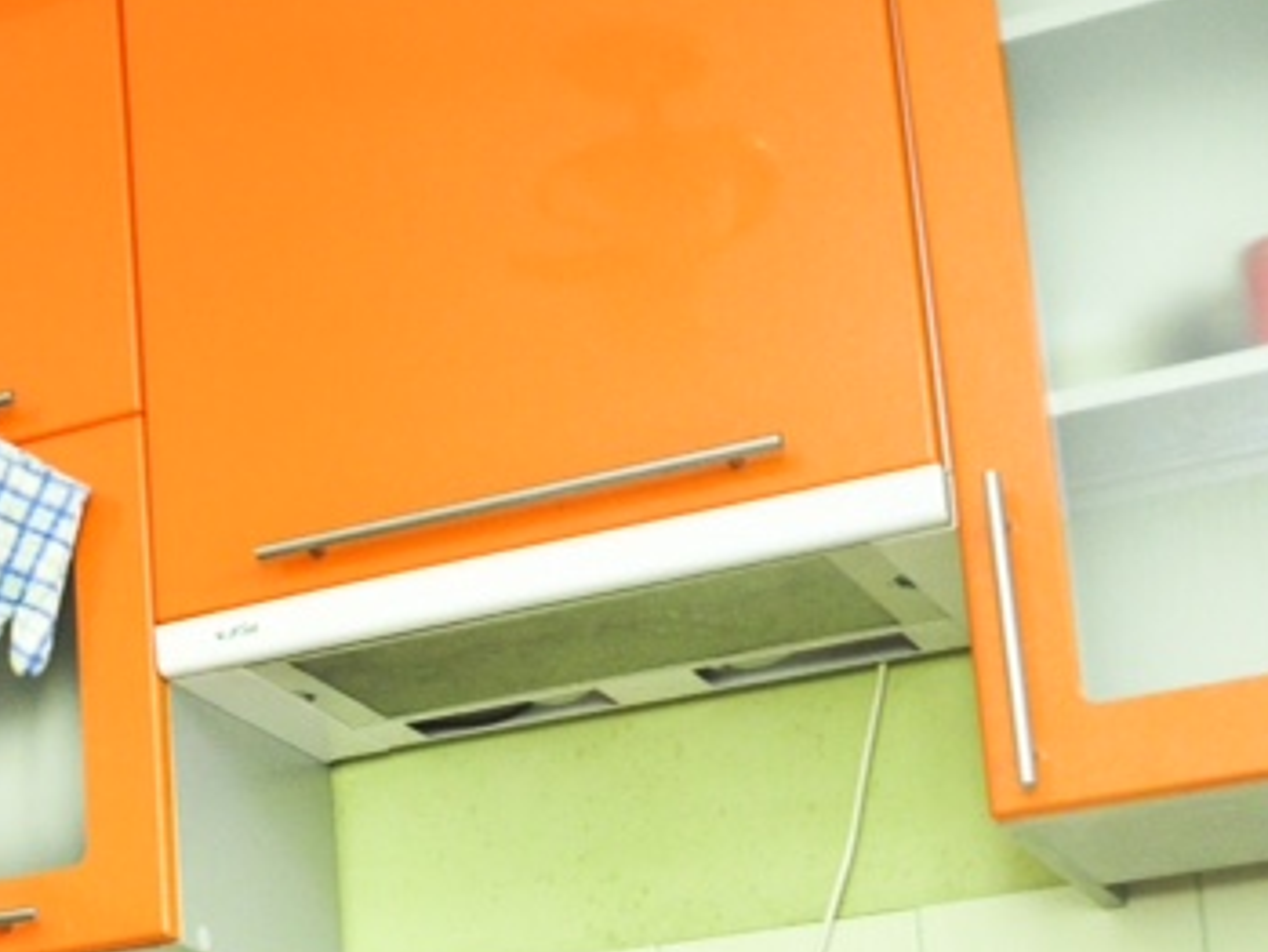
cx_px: -658
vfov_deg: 15.3
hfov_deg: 18.3
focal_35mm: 95
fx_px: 3481
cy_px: 912
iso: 640
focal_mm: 18
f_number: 4.5
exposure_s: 1/60
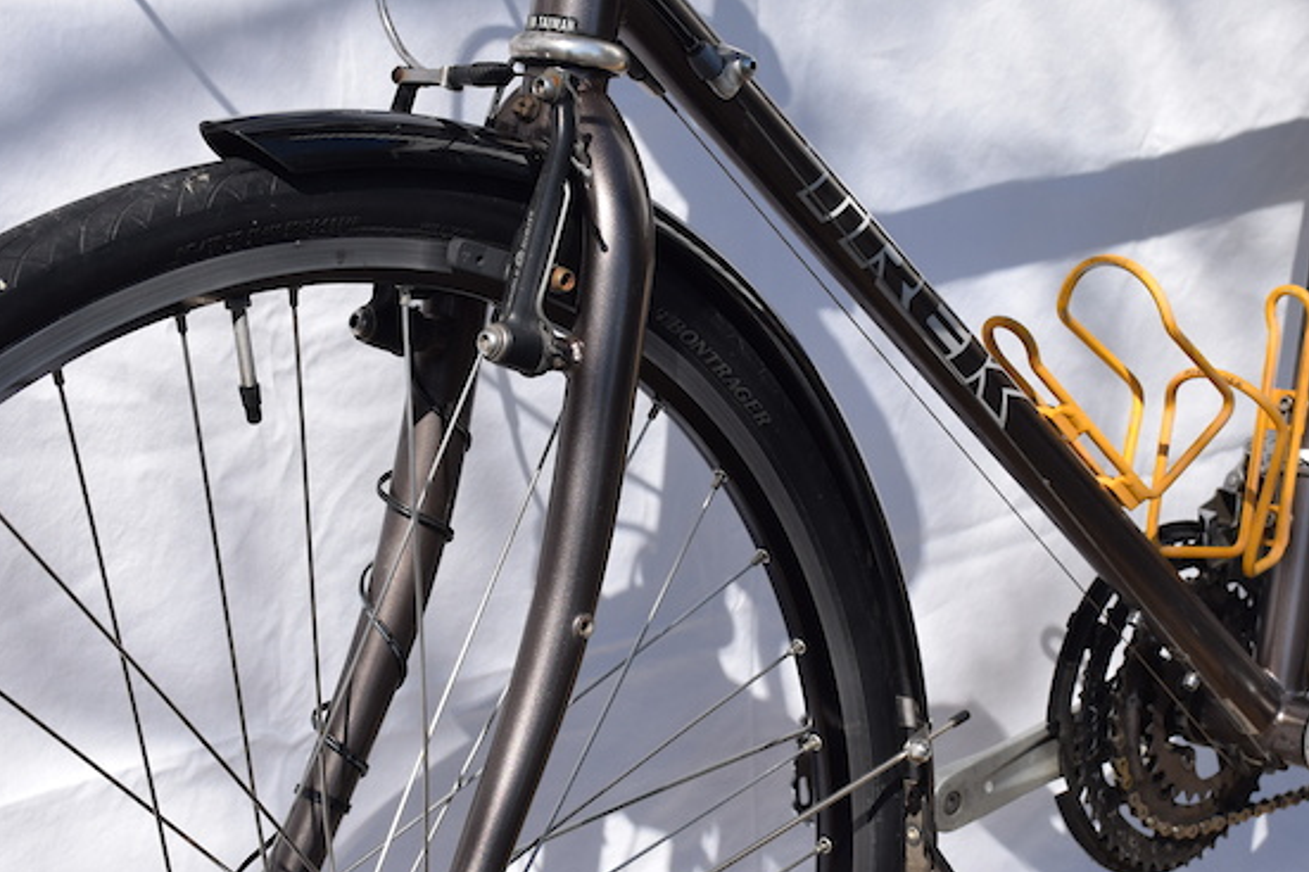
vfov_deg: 18.4
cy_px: 398
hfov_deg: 27.3
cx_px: 706
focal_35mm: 74
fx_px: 2690
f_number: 10
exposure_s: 1/400
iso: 200
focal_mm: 34
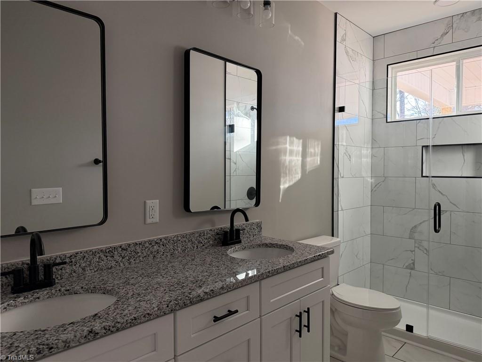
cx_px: 241
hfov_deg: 71.6
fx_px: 334
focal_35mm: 24
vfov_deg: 56.8
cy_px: 181
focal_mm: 6.76
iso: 200
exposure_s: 1/72
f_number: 1.78
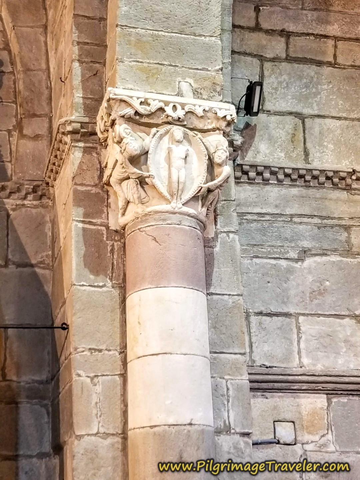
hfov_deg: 53.1
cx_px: 180
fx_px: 361
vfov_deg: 67.3
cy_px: 240
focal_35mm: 26
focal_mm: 4.3
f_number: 1.7
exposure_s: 1/20
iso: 200
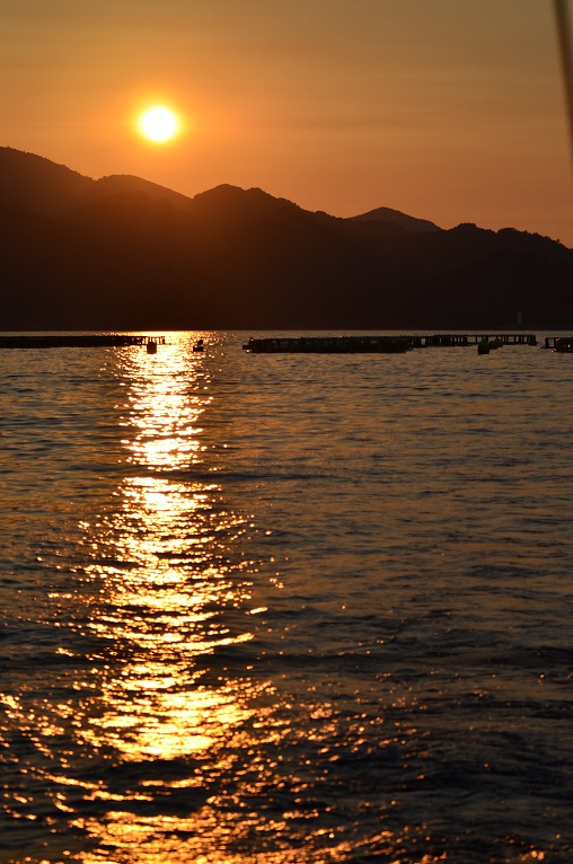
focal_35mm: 124
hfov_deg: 11.0
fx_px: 2971
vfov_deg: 16.5
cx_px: 332
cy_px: 508
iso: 280
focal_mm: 70
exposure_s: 1/8000
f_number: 4.5
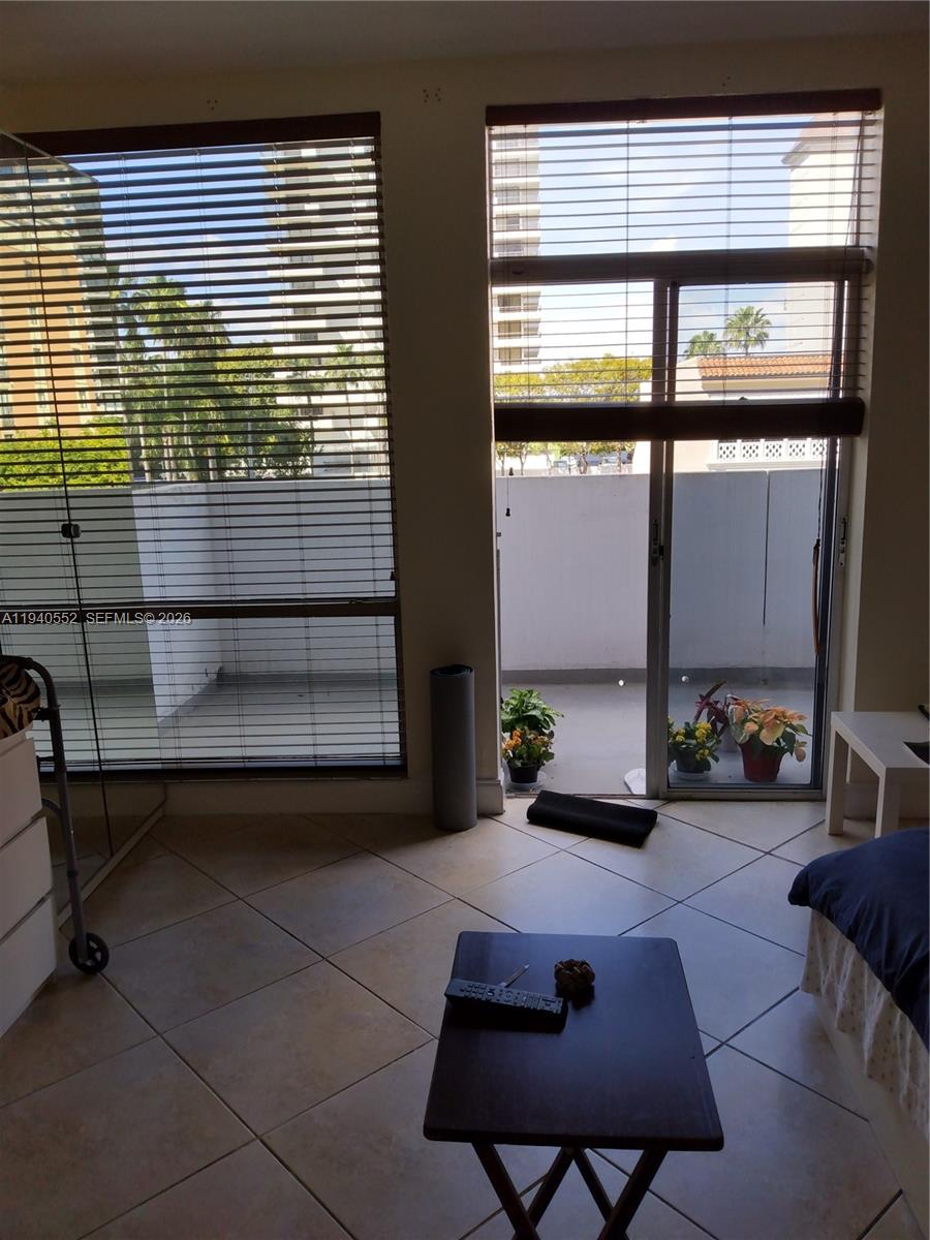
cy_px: 620
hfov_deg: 66.0
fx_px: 716
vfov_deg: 81.7
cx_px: 465
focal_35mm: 20
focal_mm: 3.54
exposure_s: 1/368
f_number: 2
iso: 100
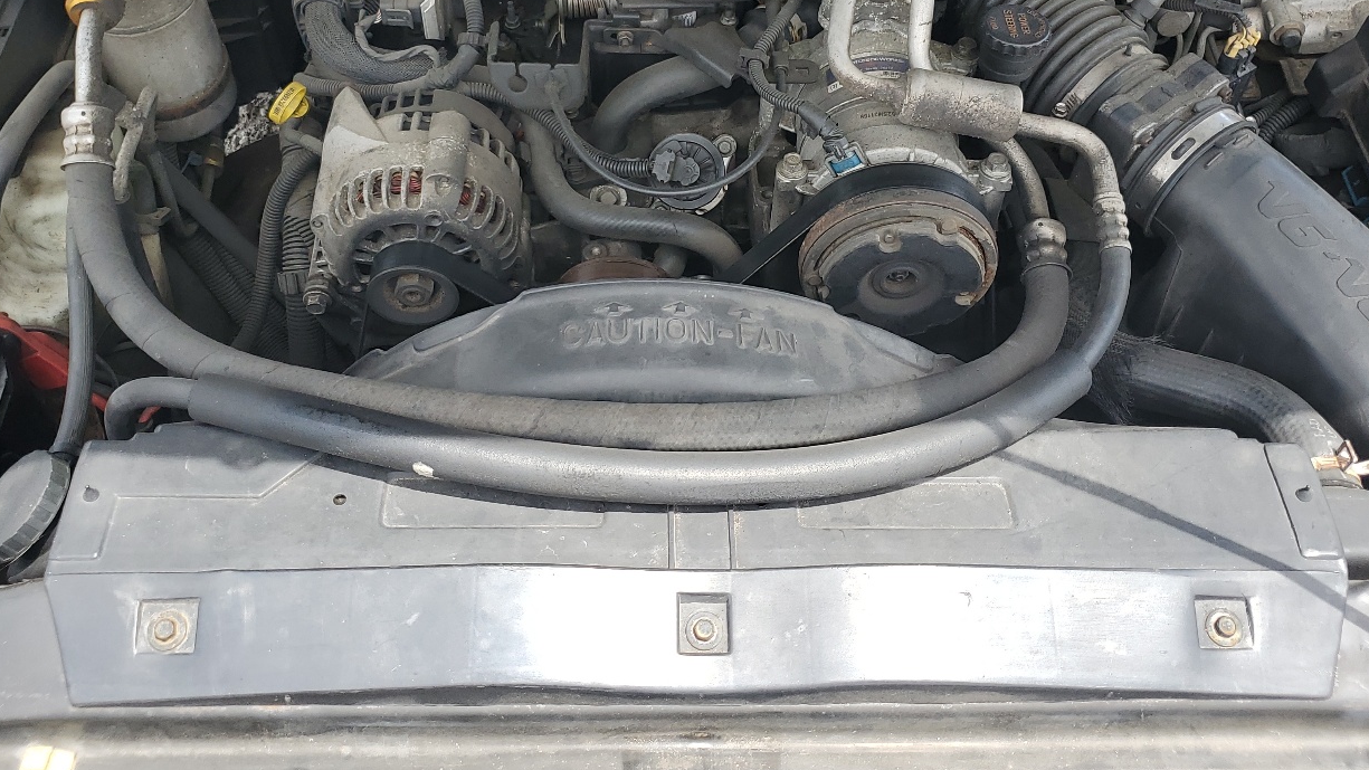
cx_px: 669
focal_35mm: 37
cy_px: 193
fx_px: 1343
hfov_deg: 54.0
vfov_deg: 31.4
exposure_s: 1/833
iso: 50
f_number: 1.5
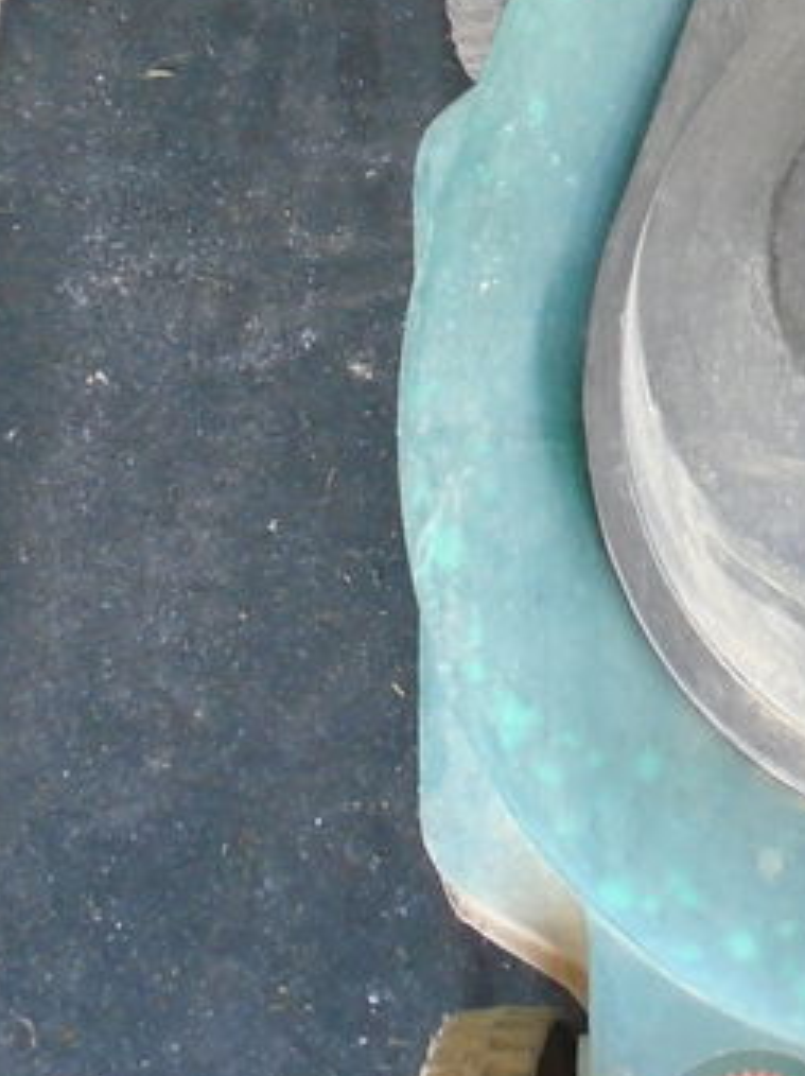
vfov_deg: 24.7
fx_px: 2391
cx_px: 1075
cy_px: 118
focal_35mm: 77
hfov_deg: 17.8
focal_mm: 4.6
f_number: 3.2
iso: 250
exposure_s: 1/50
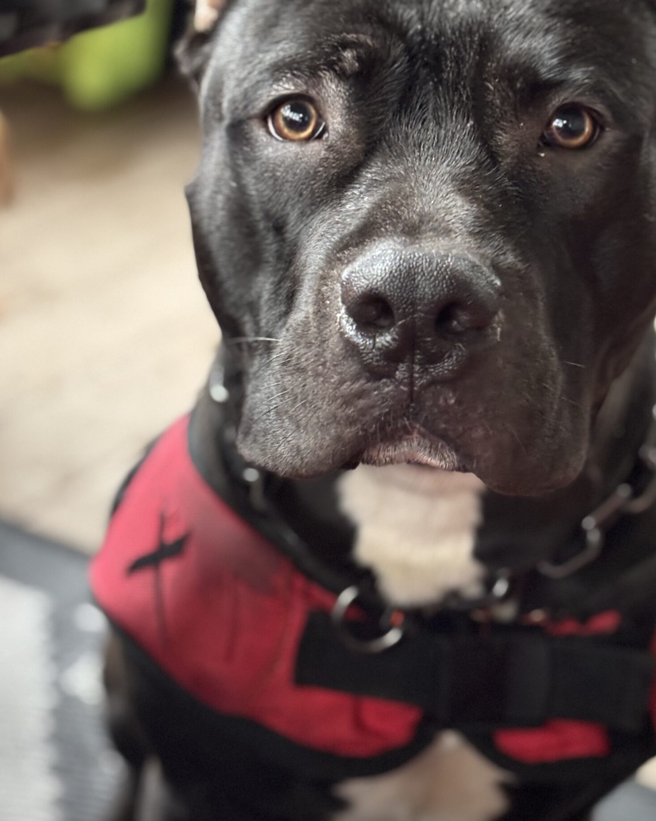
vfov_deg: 26.7
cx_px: 408
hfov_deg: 21.5
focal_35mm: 71
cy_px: 323
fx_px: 1723
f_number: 1.6
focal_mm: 5.96
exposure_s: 1/28
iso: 400
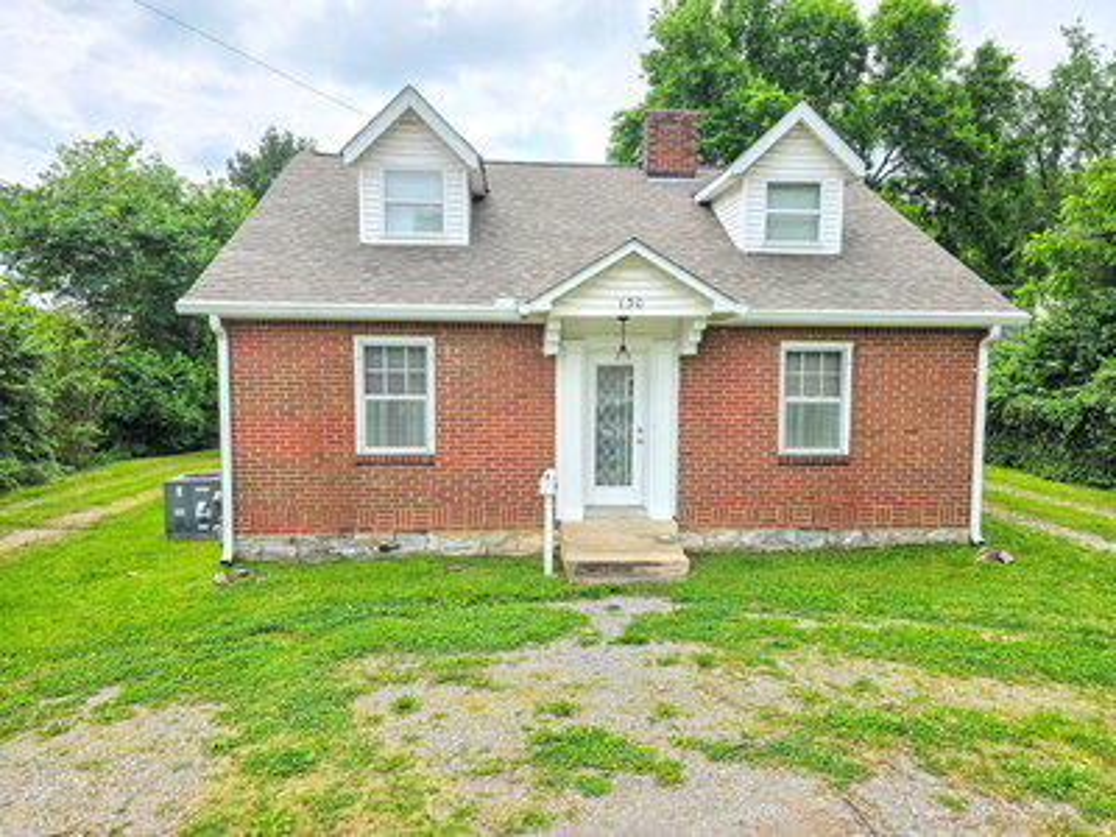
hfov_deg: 73.9
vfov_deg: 58.9
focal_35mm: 23
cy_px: 418
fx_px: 742
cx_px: 558
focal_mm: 6.3
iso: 12
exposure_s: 1/827
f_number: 1.7
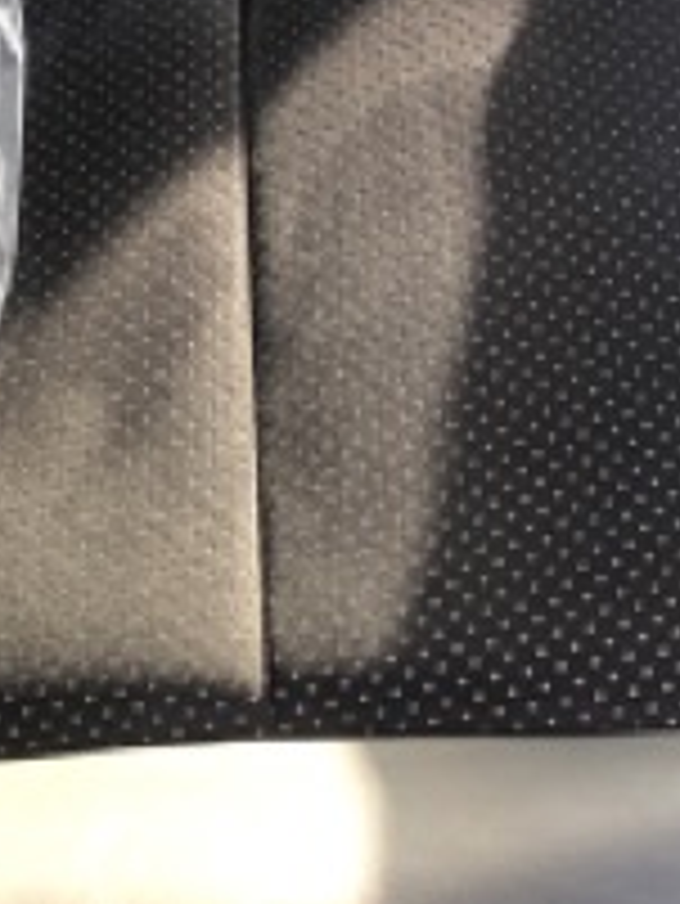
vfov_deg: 20.2
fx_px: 2329
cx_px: 360
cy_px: -252
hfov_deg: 16.6
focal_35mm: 89
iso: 32
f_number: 1.8
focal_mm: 3.99
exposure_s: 1/60
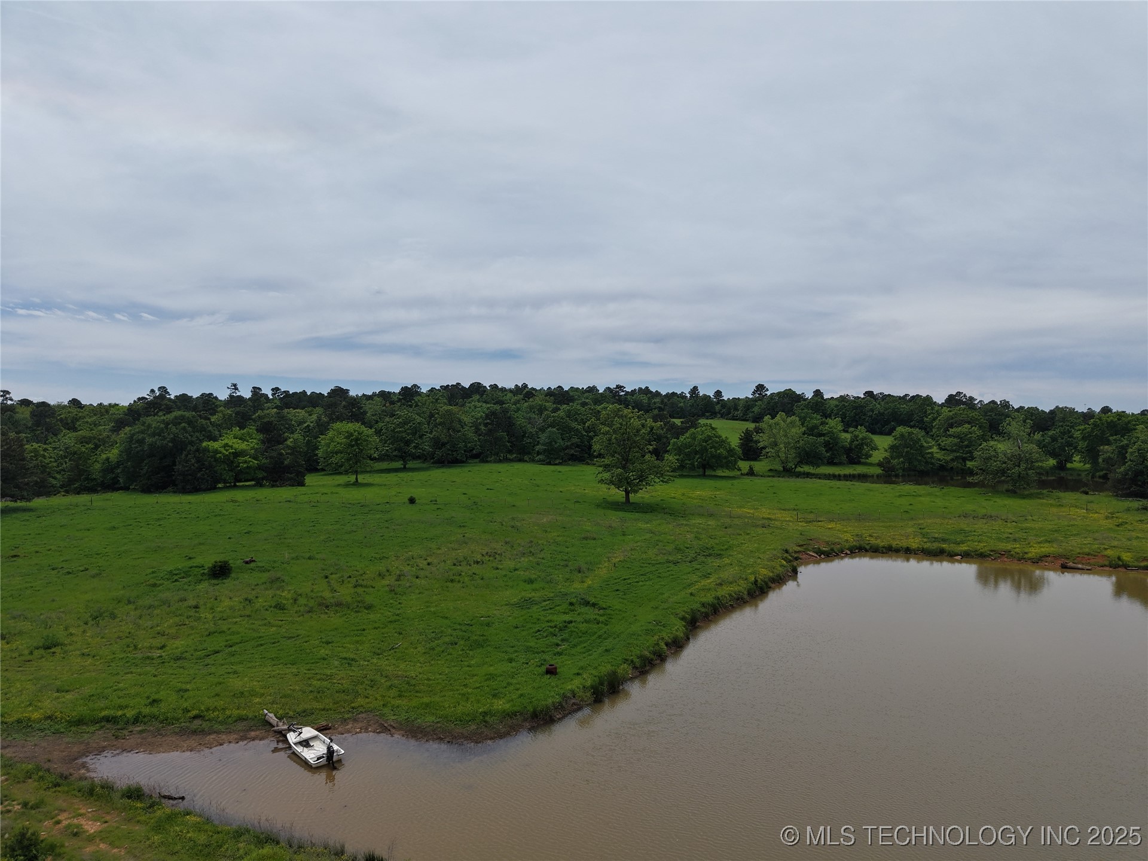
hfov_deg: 71.6
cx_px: 574
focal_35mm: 24
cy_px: 430
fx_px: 796
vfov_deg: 56.8
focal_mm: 8.67
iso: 160
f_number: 1.8
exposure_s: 1/6400
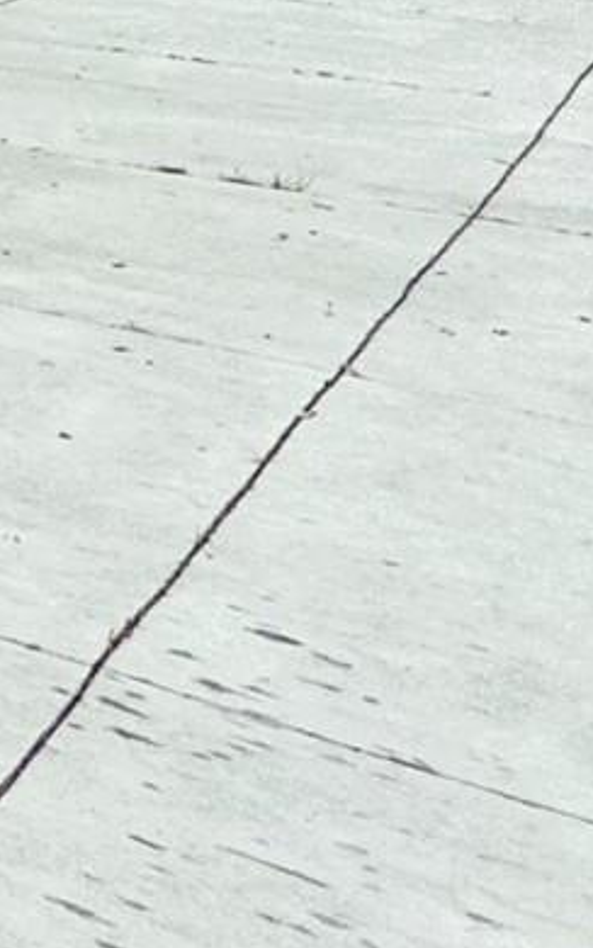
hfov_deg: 7.9
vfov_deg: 21.9
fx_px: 2015
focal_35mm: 78
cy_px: -484
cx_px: -1849
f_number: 2.2
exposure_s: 1/569
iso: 40
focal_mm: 2.22
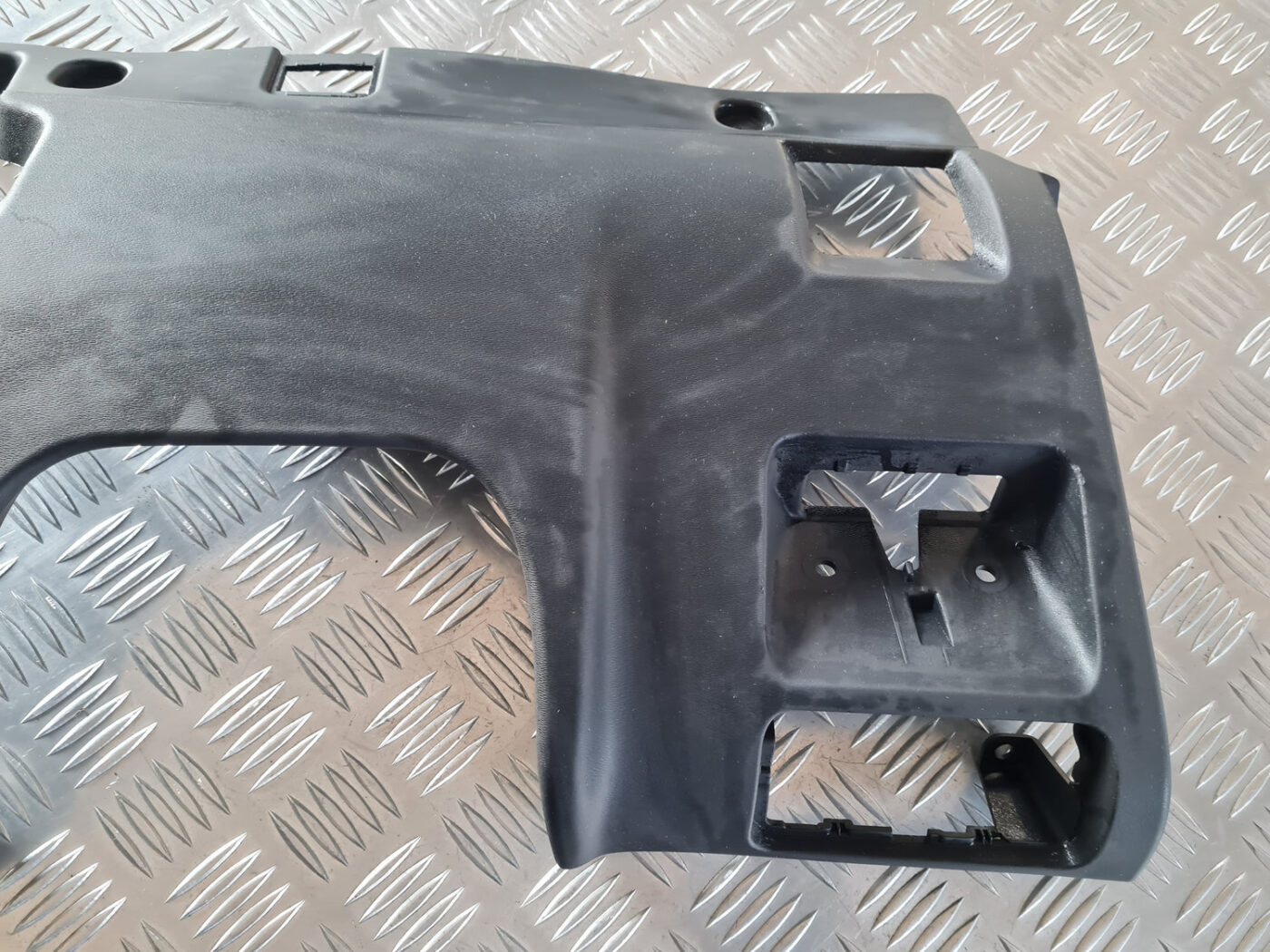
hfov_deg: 67.3
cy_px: 476
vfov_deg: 53.1
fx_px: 954
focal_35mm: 26
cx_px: 635
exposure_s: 1/50
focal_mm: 5.4
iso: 320
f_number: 1.8
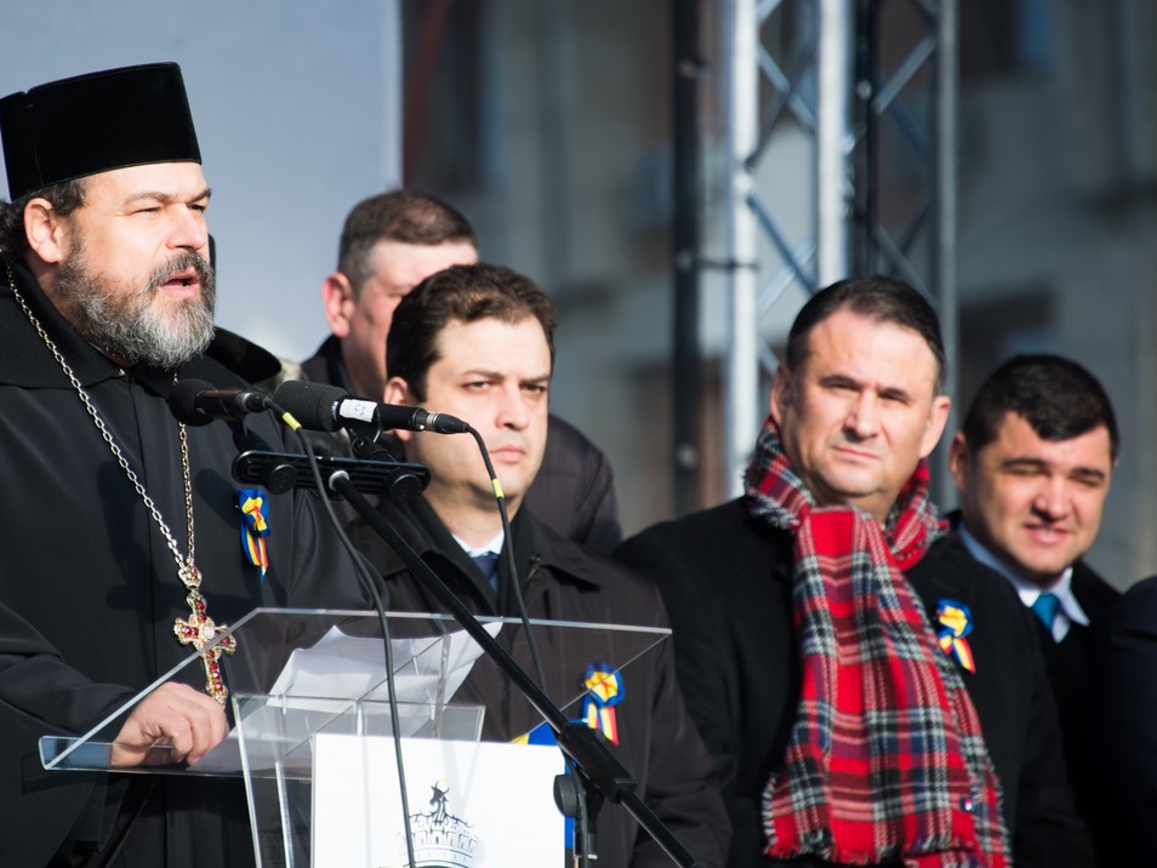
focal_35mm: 434
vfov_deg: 3.4
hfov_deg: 4.6
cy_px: 332
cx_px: 474
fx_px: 14510
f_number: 6.3
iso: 100
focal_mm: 300
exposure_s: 1/160
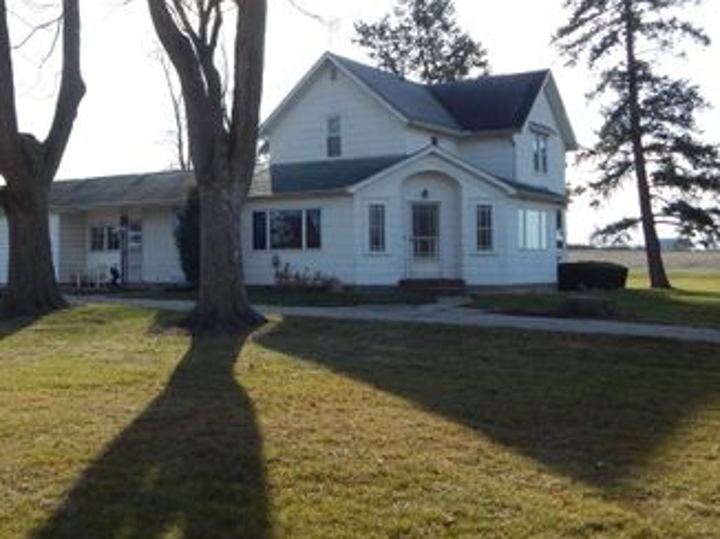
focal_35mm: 45
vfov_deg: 32.0
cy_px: 213
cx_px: 246
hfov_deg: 41.6
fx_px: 935
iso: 125
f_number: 3.3
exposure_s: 1/1000
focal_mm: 6.1
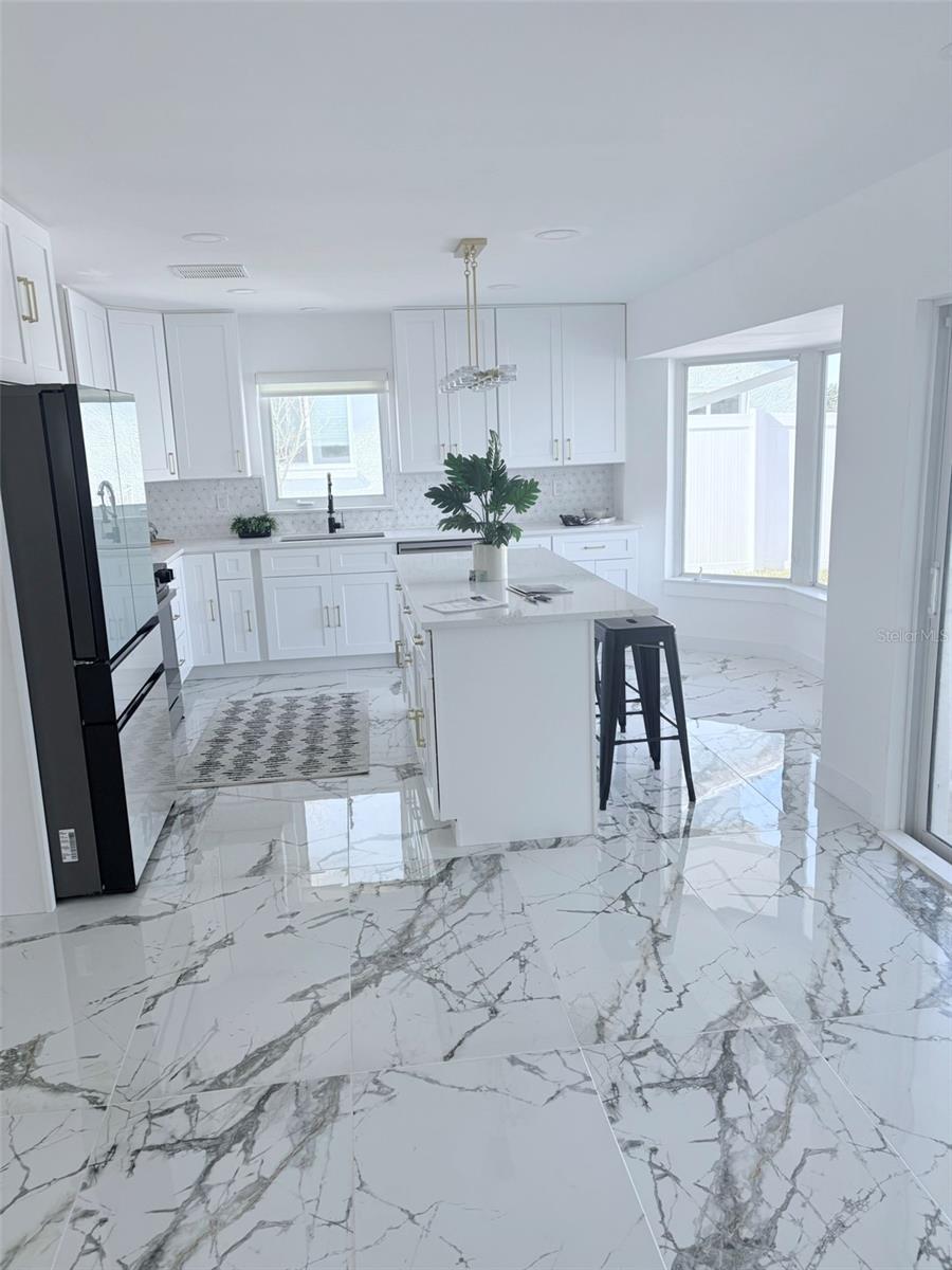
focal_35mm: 26
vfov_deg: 67.3
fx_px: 953
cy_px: 635
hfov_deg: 53.1
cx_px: 476
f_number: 1.6
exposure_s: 1/307
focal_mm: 5.96
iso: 64
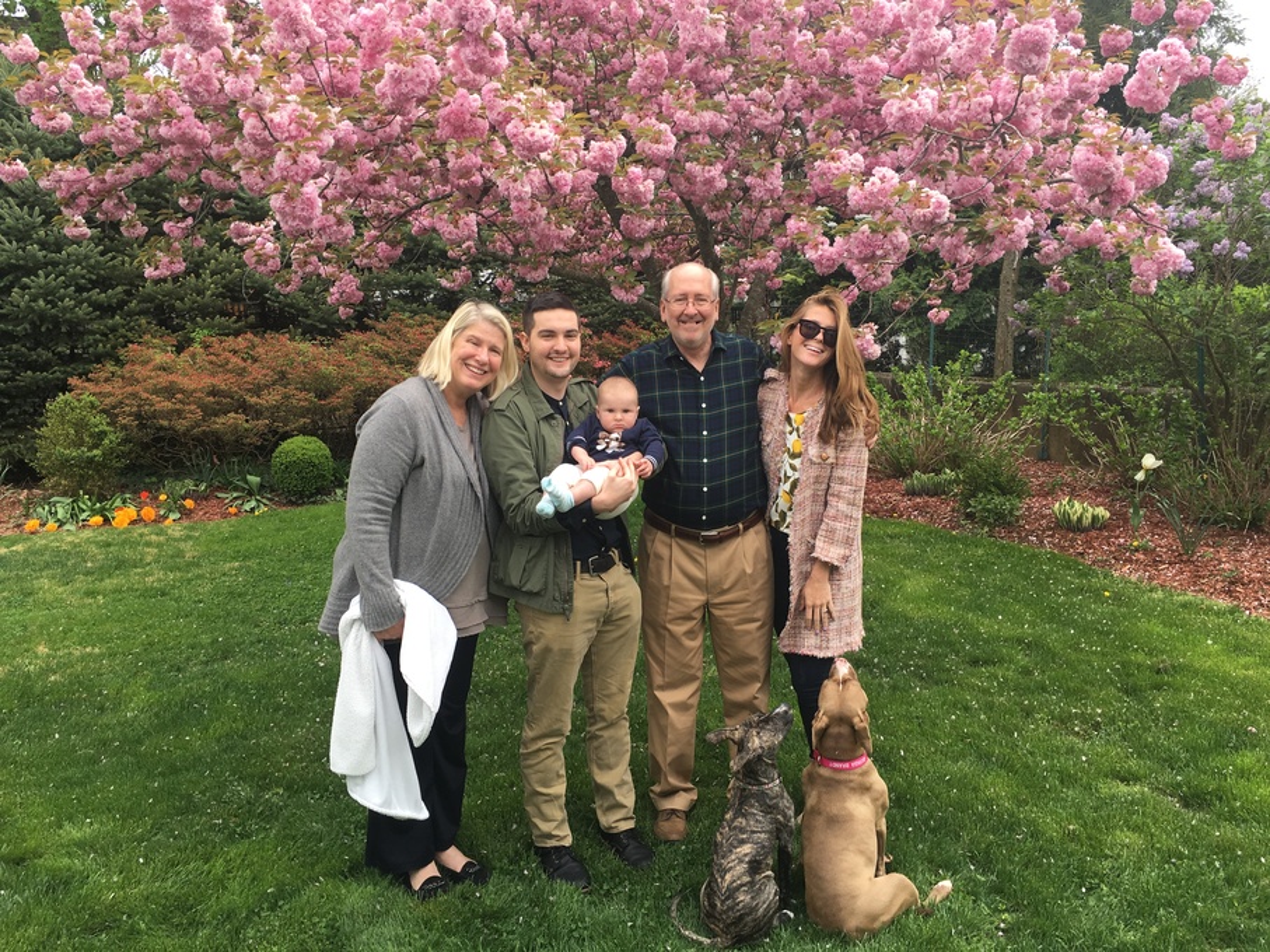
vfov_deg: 48.2
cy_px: 476
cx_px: 635
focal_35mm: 29
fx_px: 1064
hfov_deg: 61.7
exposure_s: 1/293
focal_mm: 4.15
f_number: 2.2
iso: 25
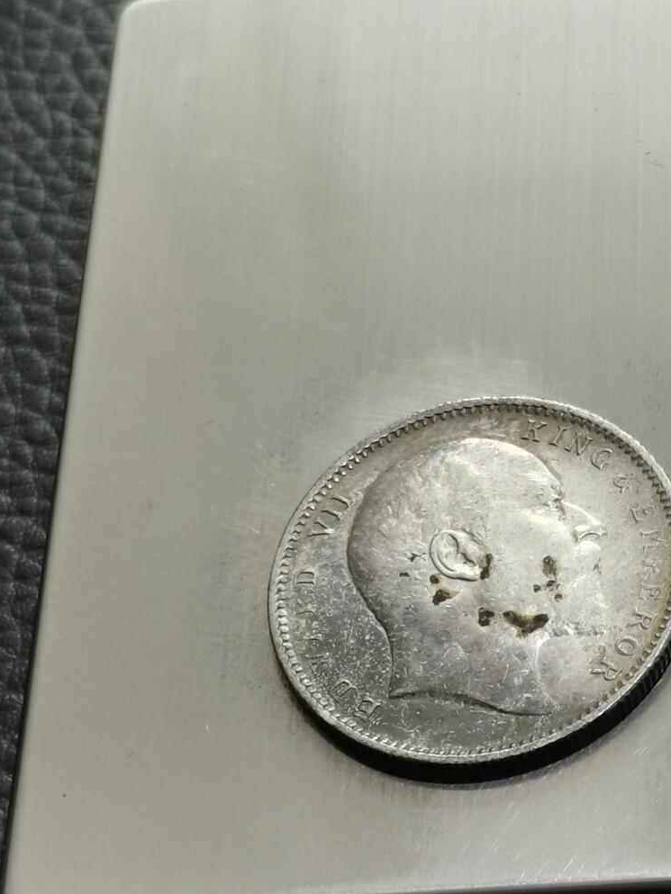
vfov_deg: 16.9
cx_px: 516
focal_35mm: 116
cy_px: 578
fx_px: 2997
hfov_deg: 12.7
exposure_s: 1/108
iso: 50
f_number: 1.8
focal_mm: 5.58
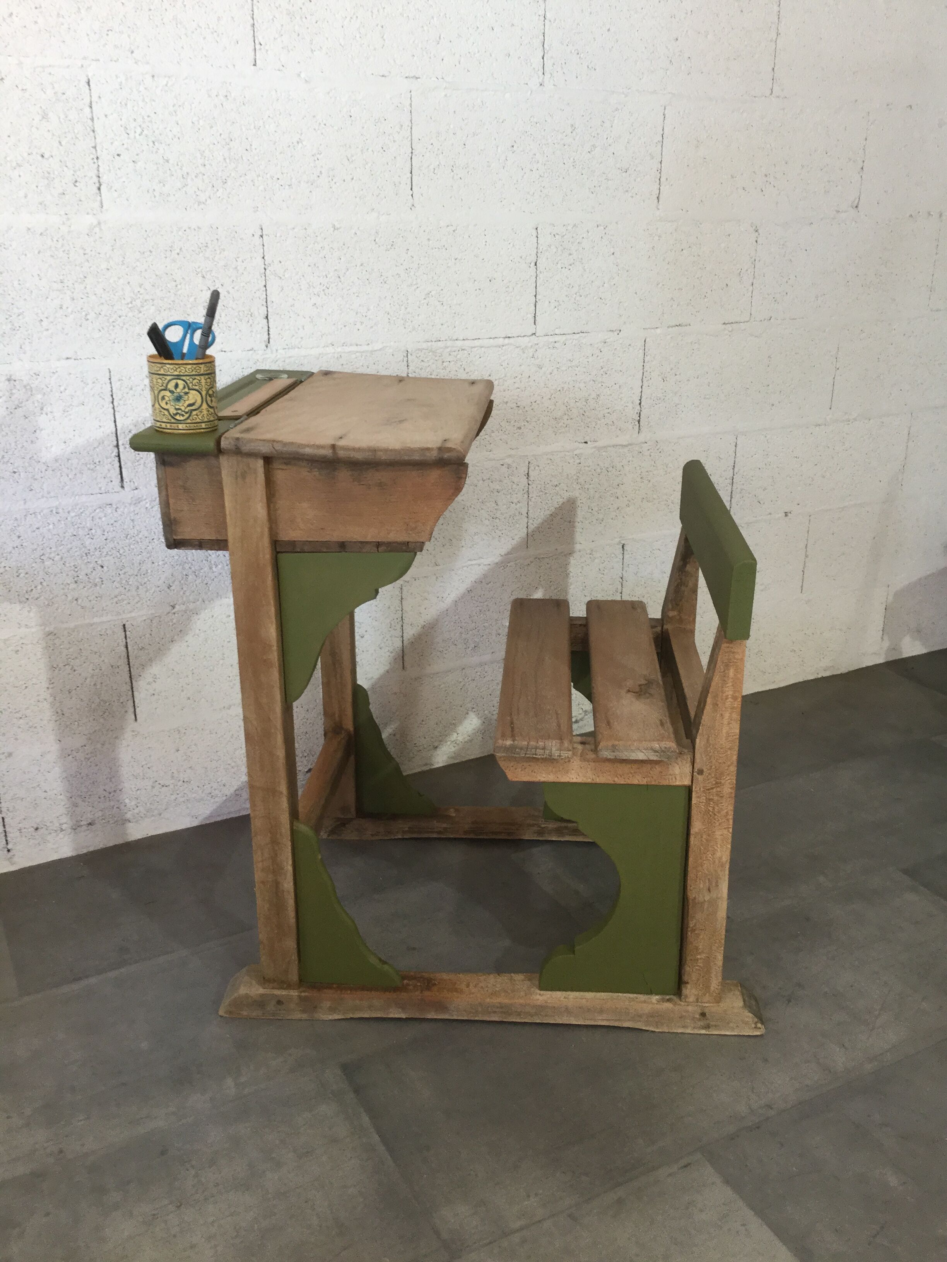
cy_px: 631
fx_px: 1131
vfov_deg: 58.4
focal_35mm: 31
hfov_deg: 45.4
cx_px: 474
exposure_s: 1/33
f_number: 2.4
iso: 64
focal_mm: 3.3
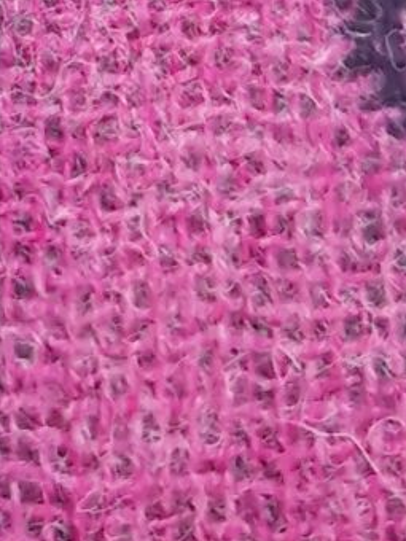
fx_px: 2705
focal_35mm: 173
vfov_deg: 10.6
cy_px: -485
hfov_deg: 8.4
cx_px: -242
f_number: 1.8
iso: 50
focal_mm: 5.4
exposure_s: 1/100
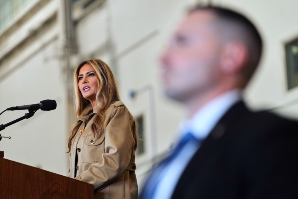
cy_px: 100
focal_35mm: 130
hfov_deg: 15.8
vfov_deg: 10.5
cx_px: 149
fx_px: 1076
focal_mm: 130
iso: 800
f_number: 2.8
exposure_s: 1/1000
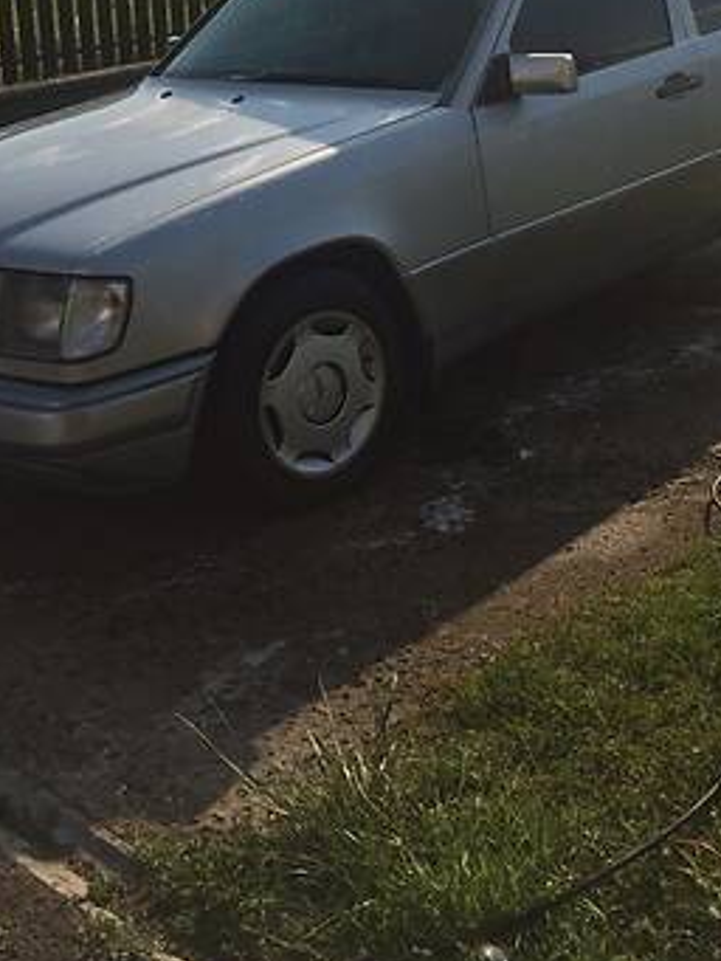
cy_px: 178
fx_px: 1415
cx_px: 377
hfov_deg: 28.6
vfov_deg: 36.1
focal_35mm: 51
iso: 32
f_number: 2.2
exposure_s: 1/3165
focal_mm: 4.2
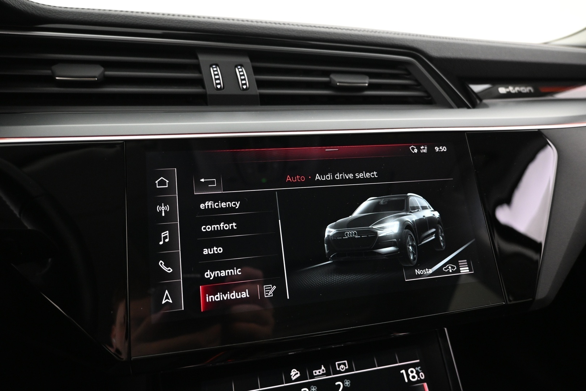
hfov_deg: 73.7
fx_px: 391
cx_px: 293
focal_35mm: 24
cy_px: 196
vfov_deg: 53.1
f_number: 3.5
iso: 1600
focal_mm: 16
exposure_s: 1/20
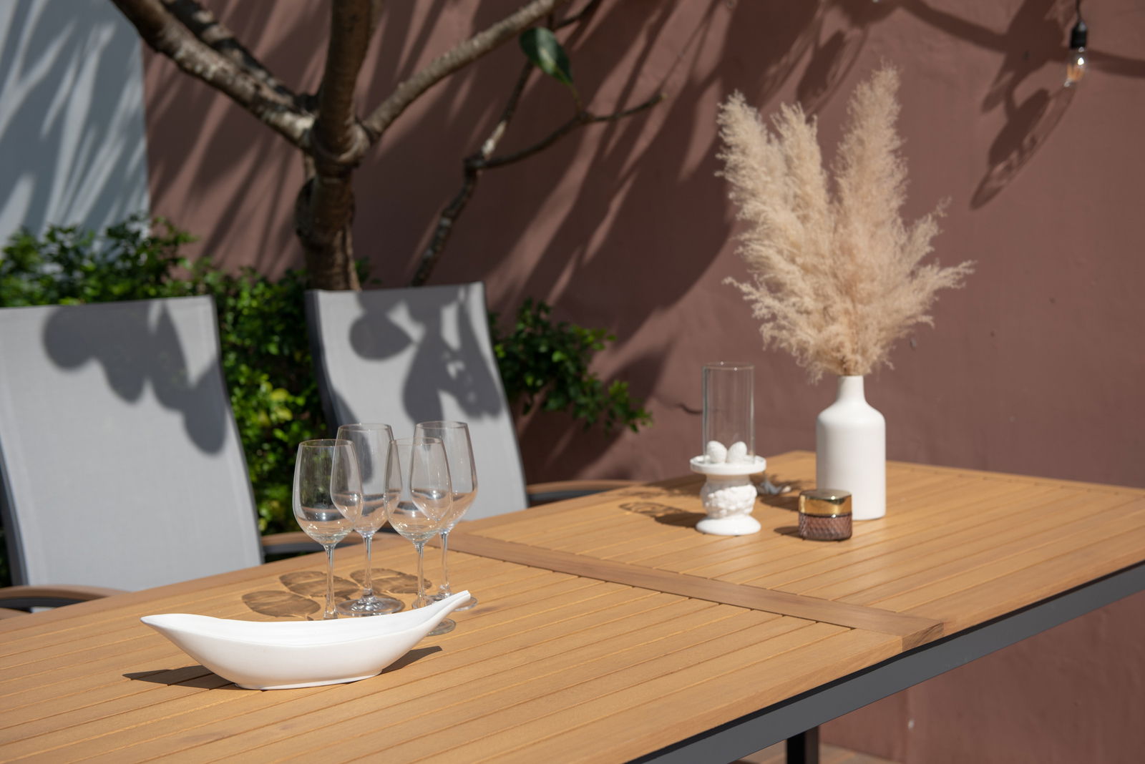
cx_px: 572
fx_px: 1591
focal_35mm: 50
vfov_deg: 27.0
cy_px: 382
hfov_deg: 39.6
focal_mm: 50
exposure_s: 1/1600
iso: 100
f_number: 4
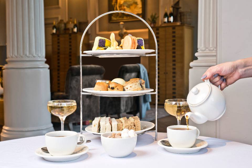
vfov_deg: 27.0
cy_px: 84
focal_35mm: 50
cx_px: 126
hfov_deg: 39.6
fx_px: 350
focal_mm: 50
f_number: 10
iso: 125
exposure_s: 1/3
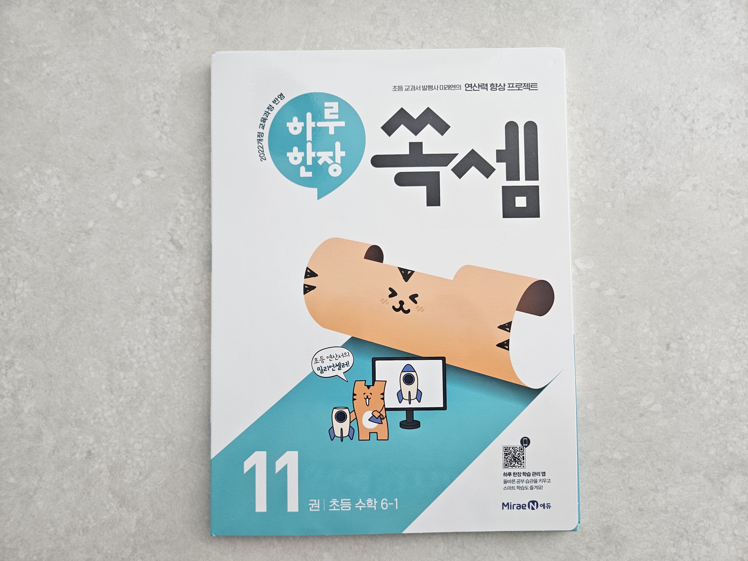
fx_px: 497
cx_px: 374
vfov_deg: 58.9
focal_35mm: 23
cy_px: 280
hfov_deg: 73.9
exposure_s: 1/120
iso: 250
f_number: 1.8
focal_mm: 5.4
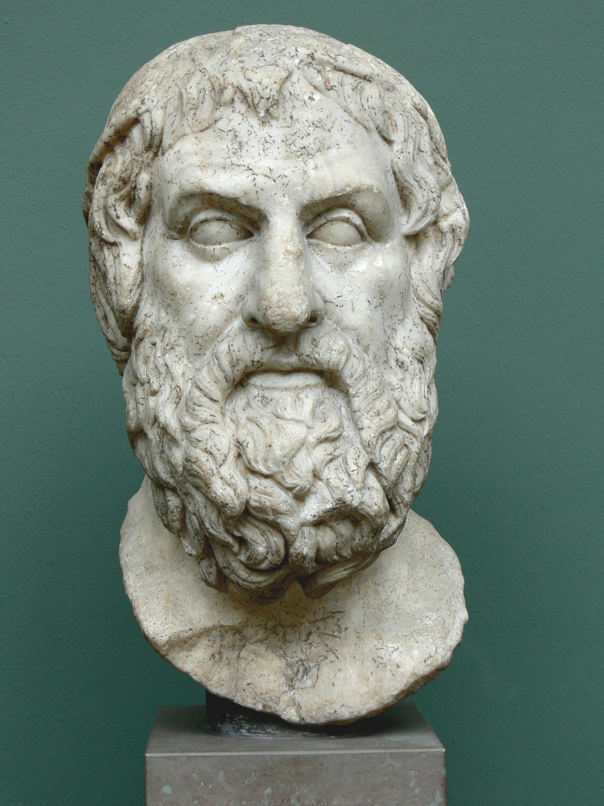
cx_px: 302
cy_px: 403
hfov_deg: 19.9
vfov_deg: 26.3
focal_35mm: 74
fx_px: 1722
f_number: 3.6
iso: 80
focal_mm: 13.1
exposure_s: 1/60
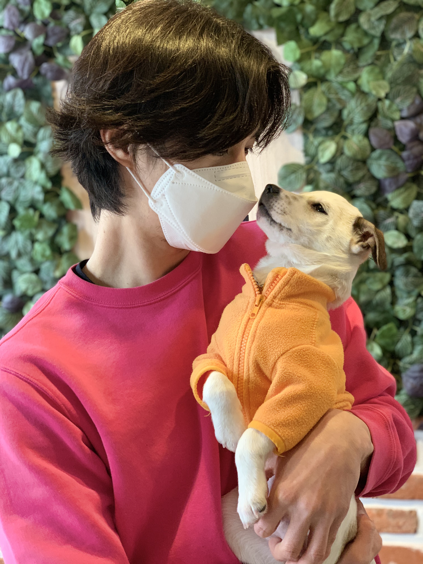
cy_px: 282
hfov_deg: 28.0
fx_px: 847
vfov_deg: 36.8
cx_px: 212
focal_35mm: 52
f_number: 2.4
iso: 160
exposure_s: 1/60
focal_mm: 6
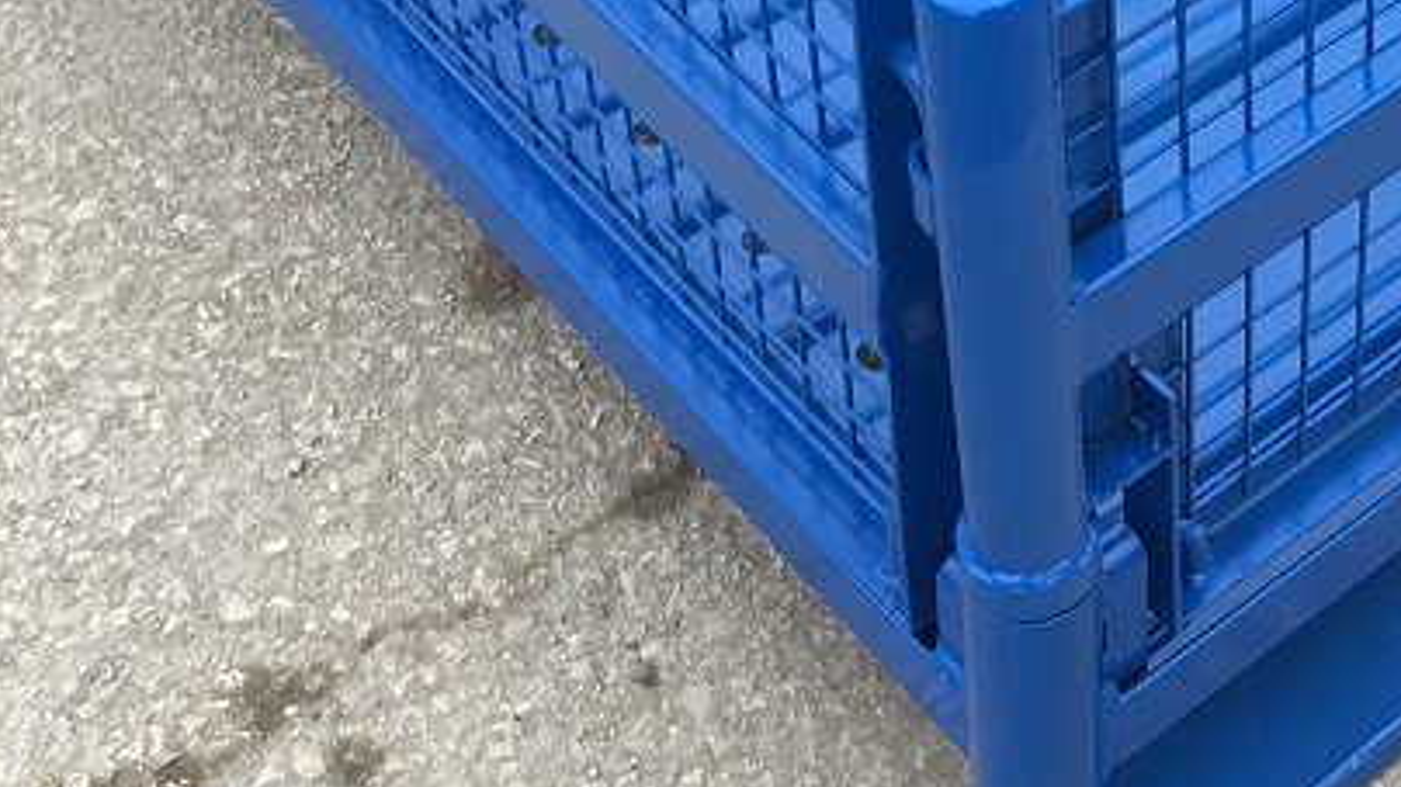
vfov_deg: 14.5
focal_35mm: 80
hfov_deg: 25.8
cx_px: 1241
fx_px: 2971
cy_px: -198
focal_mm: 4.15
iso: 25
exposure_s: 1/33
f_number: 2.2
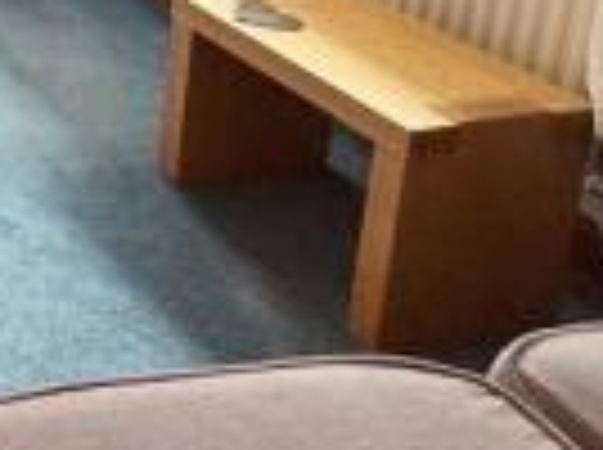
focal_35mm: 61
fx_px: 1061
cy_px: -299
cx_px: -443
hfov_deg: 21.9
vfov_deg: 19.5
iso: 100
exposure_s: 1/100
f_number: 2.2
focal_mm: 2.22
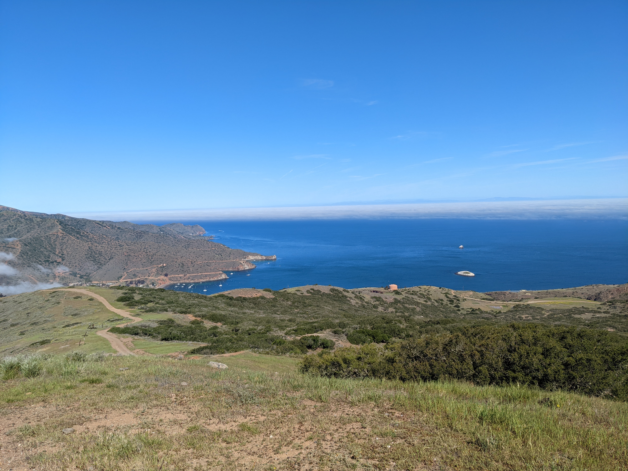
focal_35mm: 27
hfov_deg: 65.3
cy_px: 236
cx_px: 314
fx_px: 490
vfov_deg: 51.4
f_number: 1.73
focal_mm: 4.38
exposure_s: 1/4673
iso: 56
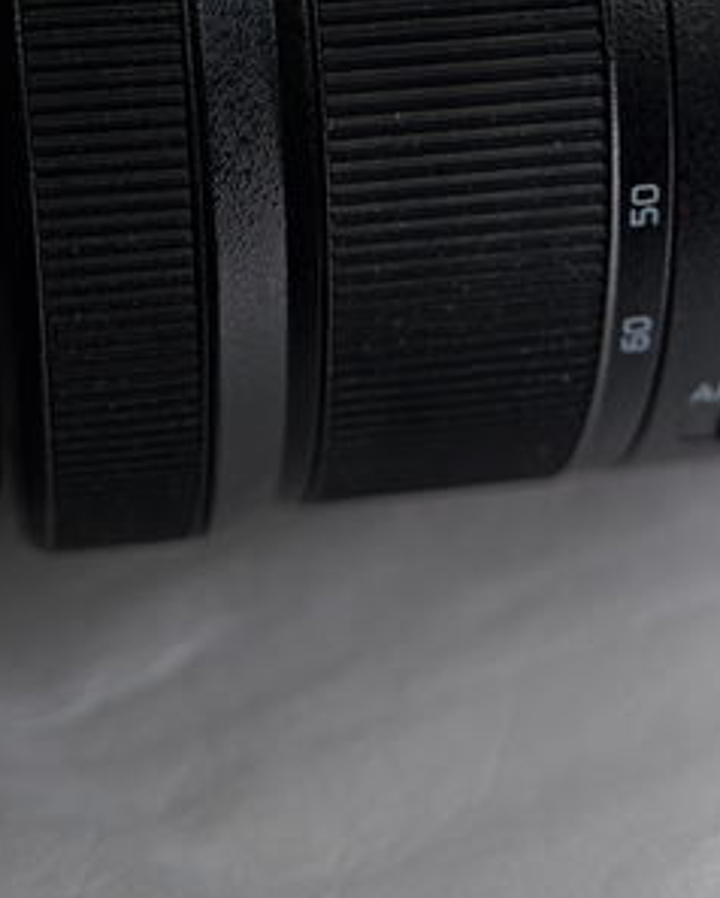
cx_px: 266
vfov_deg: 18.7
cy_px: 104
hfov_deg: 15.2
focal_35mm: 101
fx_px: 2688
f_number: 4
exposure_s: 1/125
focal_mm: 32
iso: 100
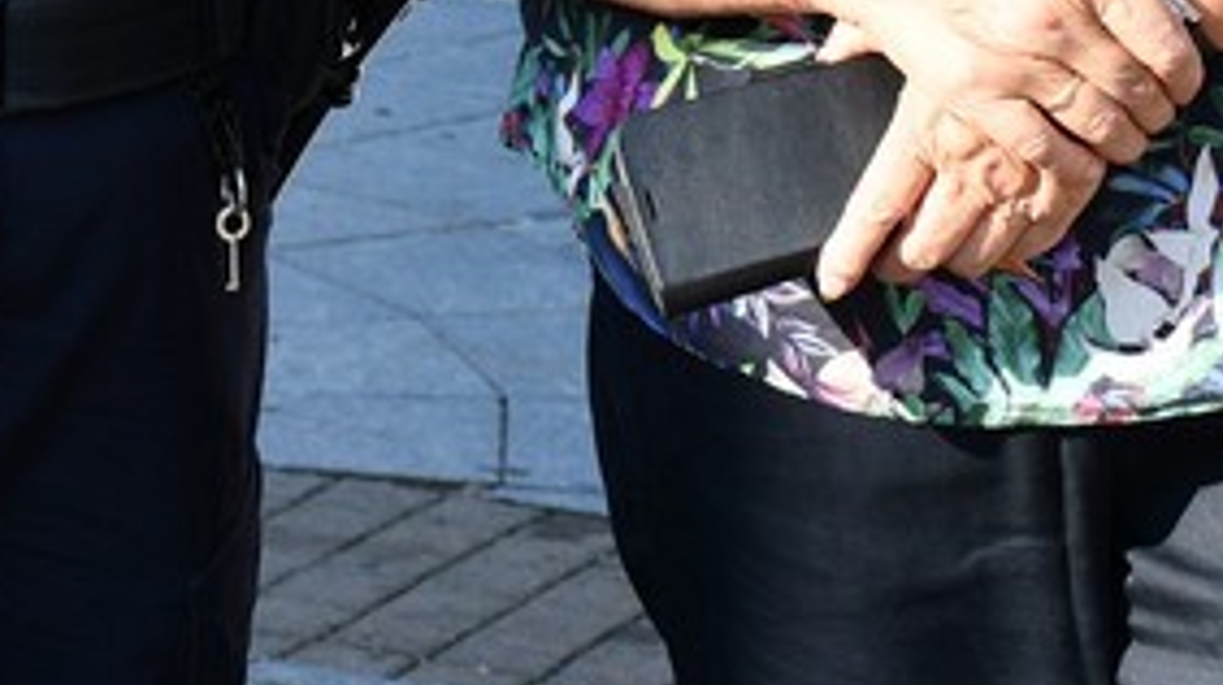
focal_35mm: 198
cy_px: -644
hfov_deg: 10.8
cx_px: -65
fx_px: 6415
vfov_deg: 6.0
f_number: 5.6
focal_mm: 35
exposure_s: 1/250
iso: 200
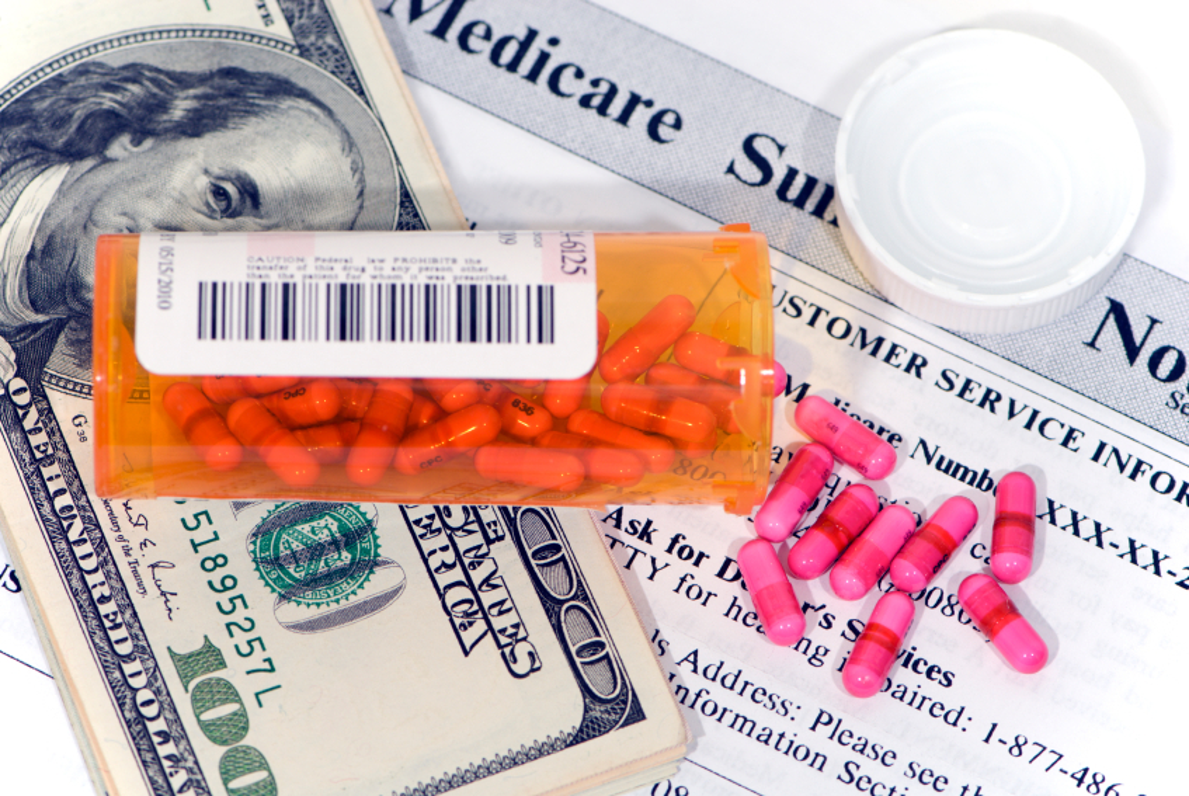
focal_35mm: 158
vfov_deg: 8.7
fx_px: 5208
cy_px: 398
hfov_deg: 13.0
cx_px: 594
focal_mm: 105
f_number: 8
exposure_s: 1/250
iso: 100
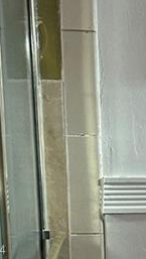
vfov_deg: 17.2
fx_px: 838
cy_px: 251
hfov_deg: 9.4
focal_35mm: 122
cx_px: 275
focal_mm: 6.86
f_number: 1.78
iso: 160
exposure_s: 1/180
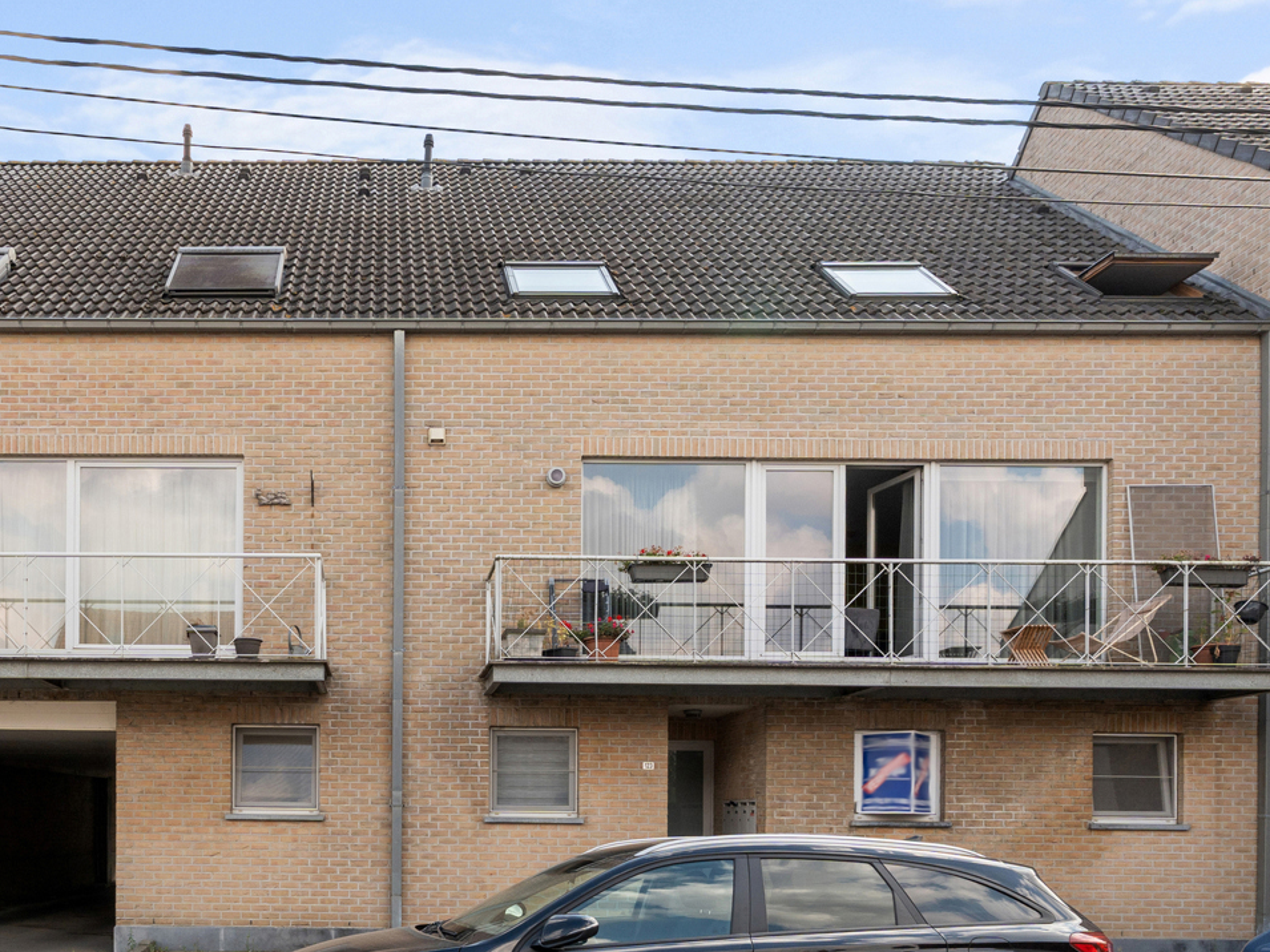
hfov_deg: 59.1
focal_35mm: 30
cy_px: 529
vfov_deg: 46.8
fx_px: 1097
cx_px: 449
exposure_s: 1/200
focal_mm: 16.5
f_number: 9
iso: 250
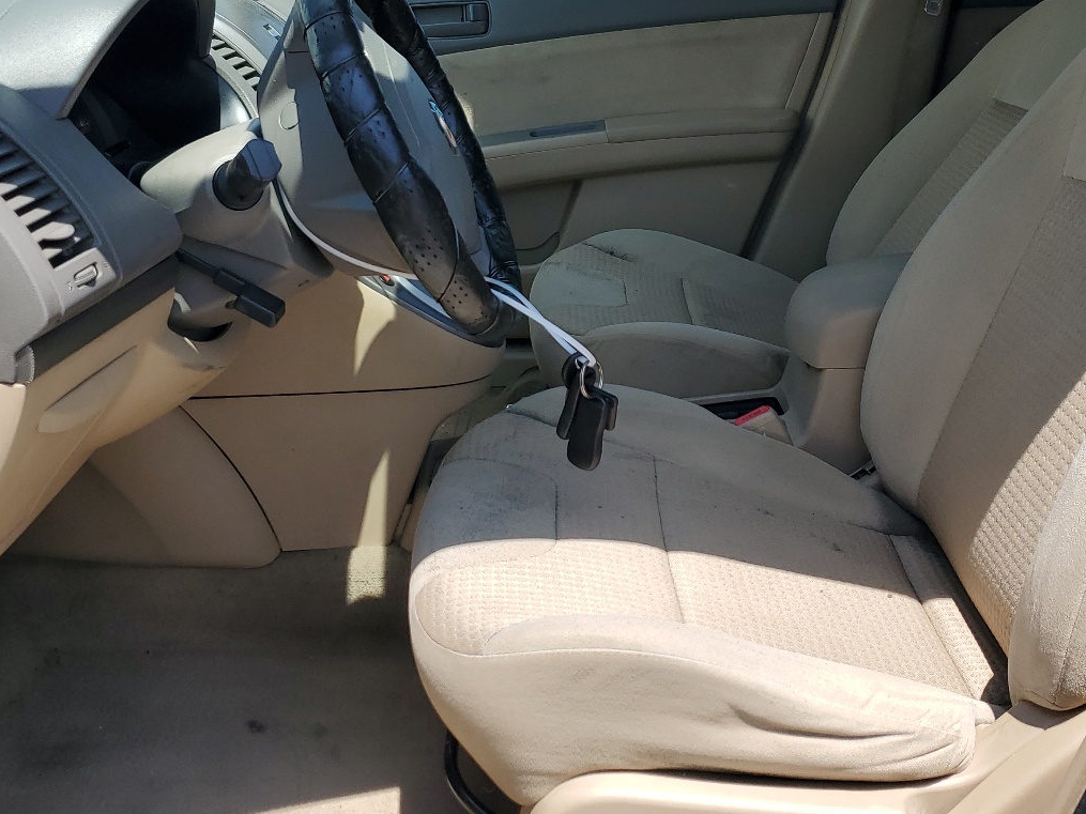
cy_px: 272
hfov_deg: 45.8
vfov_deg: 34.8
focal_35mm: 41
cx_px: 578
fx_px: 1286
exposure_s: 1/2000
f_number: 1.5
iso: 50
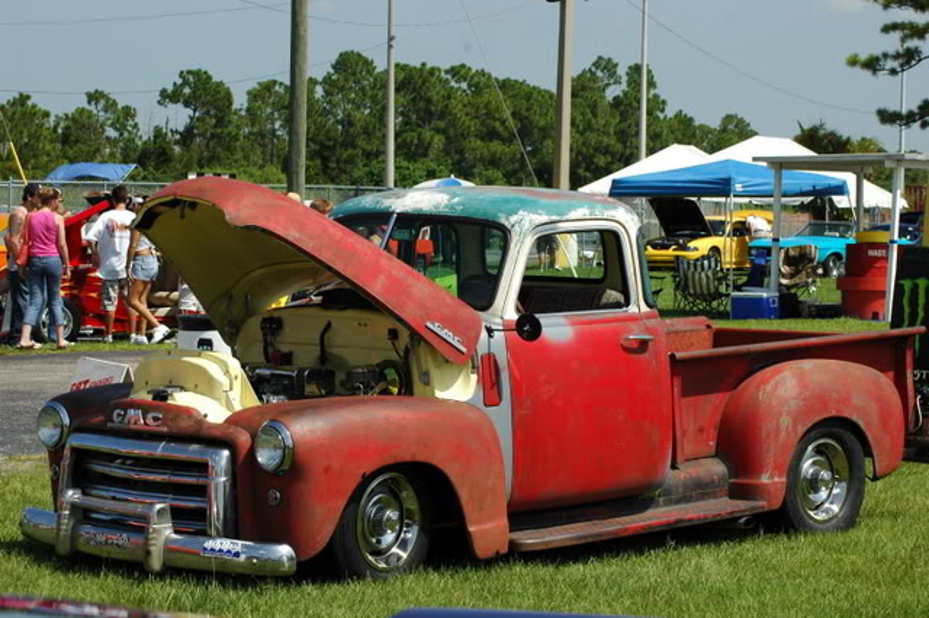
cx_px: 464
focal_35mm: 105
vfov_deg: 13.0
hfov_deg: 19.5
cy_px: 309
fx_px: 2708
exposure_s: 1/320
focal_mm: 70
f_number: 9
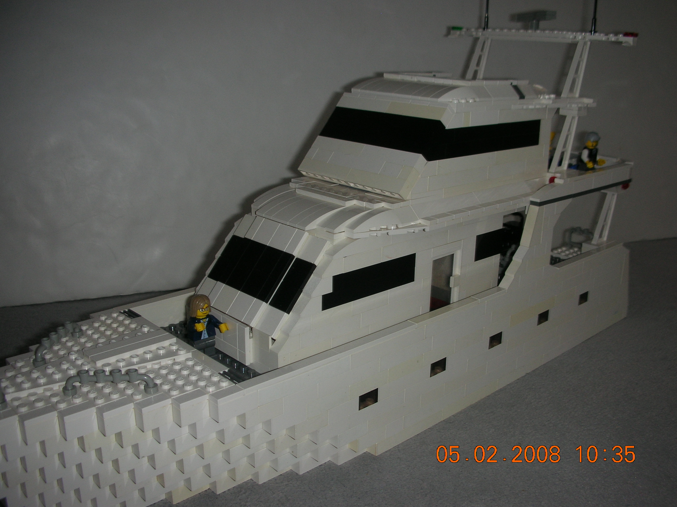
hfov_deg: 52.6
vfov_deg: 40.7
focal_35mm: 35
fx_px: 685
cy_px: 254
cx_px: 338
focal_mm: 5.8
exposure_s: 1/60.1
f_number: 3
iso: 50
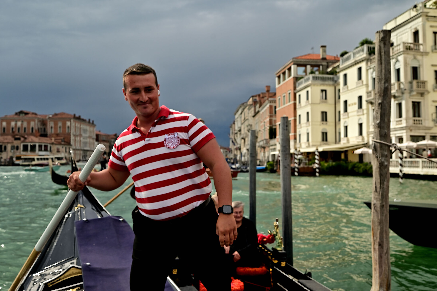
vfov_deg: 43.6
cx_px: 218
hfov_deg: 61.9
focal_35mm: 30
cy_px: 146
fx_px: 364
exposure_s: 1/500
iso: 160
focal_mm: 30
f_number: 5.6
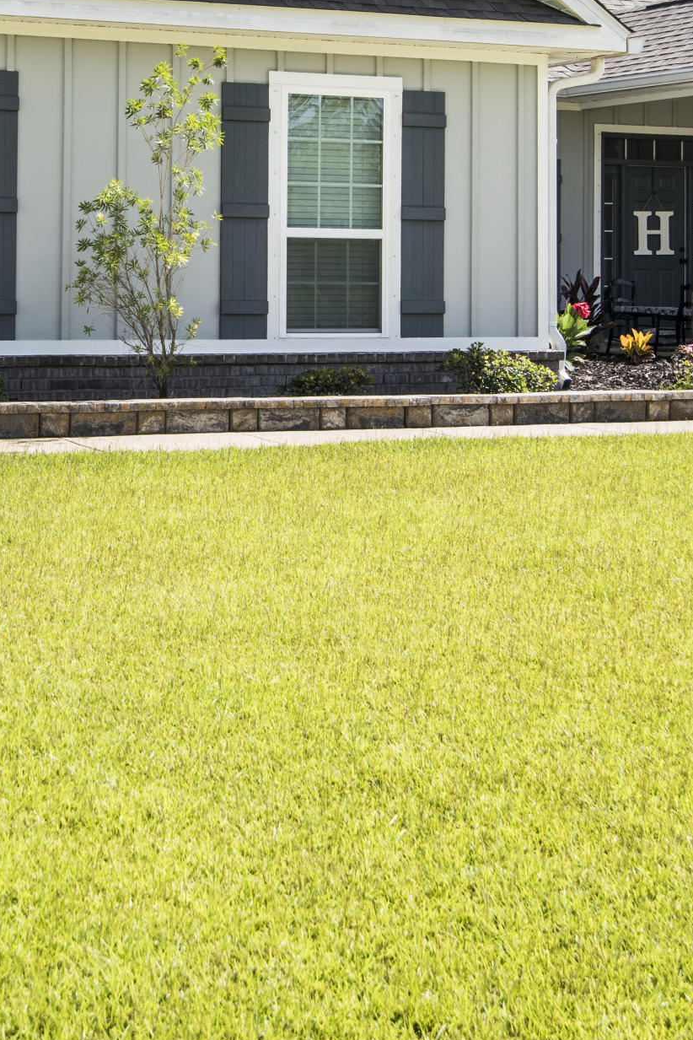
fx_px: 2108
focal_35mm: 73
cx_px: 169
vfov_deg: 27.2
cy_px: 214
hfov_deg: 18.5
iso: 100
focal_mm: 30
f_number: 10
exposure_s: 1/250
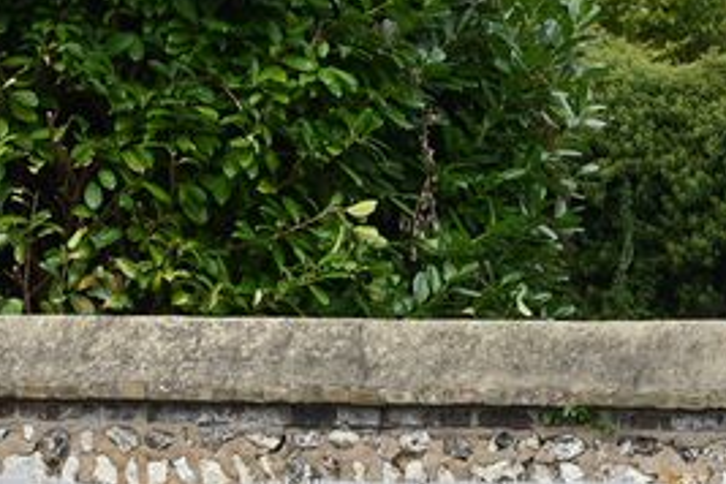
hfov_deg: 10.0
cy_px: -332
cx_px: 672
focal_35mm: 205
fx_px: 4134
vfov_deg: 6.6
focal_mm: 52
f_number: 5.6
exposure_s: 1/250
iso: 110
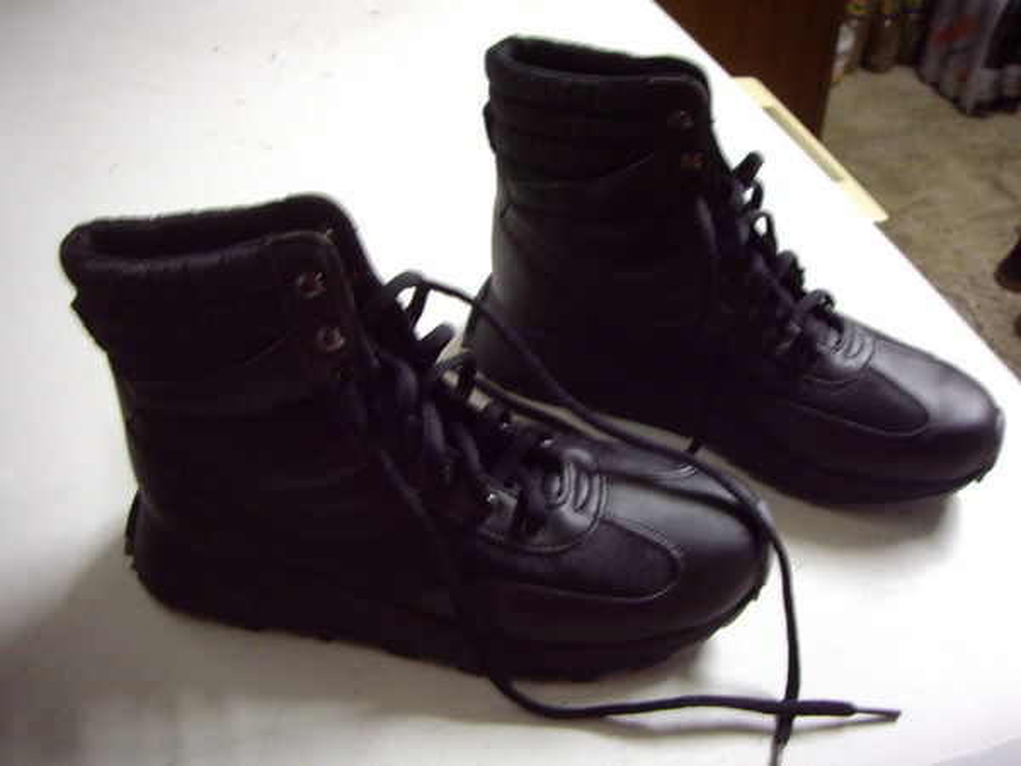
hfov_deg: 49.0
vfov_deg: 37.7
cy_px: 383
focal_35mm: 38
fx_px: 1121
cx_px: 510
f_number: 2.7
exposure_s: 1/4
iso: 200
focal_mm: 6.2
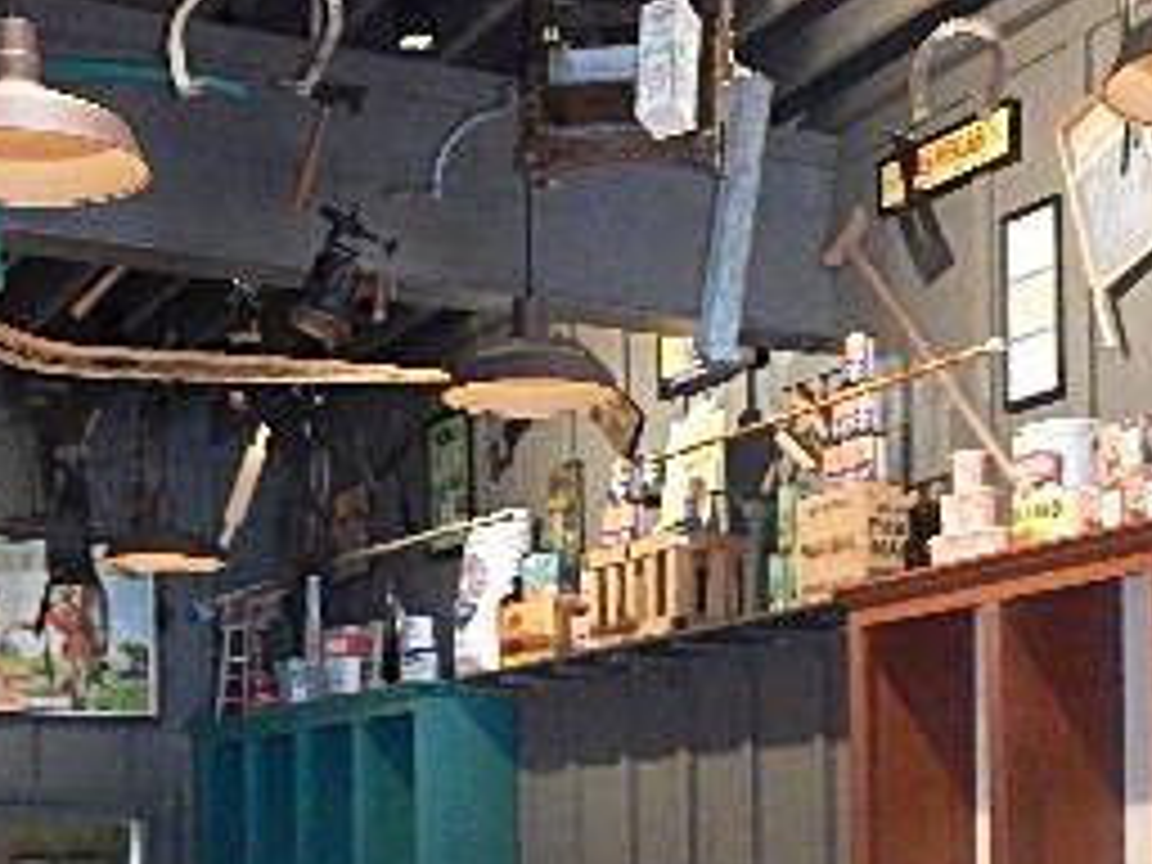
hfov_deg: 27.7
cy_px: 914
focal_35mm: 70
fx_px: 2330
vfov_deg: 20.2
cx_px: 693
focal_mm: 5
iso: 1000
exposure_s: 1/30
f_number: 3.9
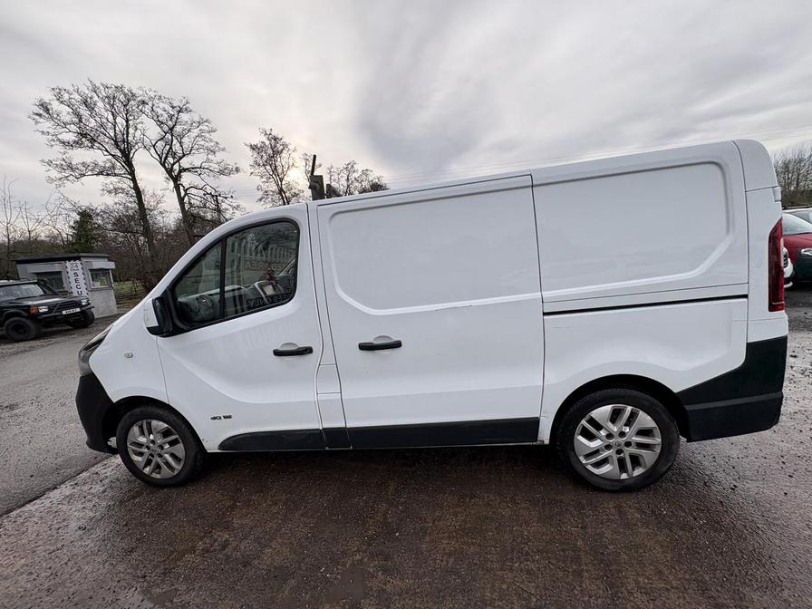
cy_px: 304
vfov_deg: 85.7
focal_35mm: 14
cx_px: 406
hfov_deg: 102.1
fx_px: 328
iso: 40
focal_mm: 2.22
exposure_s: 1/548
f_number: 2.2
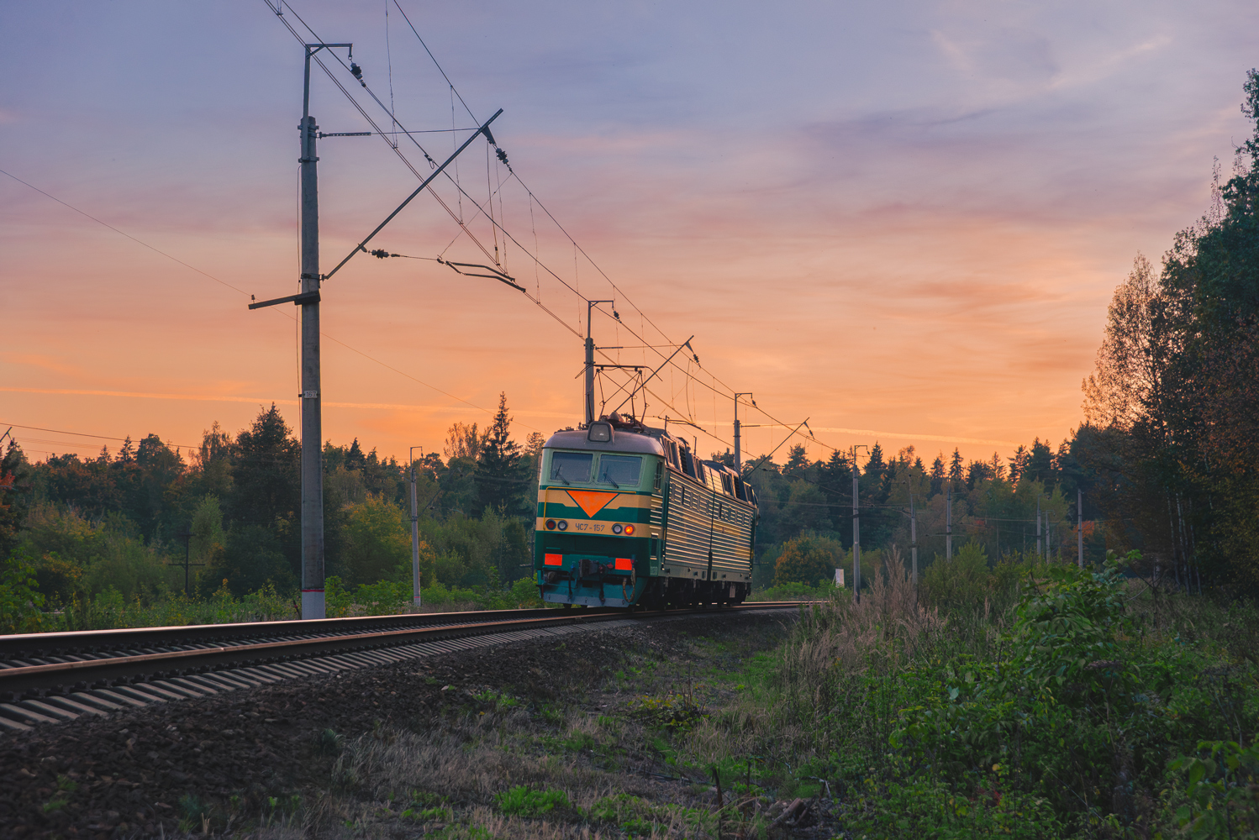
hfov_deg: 28.8
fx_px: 2449
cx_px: 630
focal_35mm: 70
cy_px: 420
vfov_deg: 19.5
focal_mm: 70
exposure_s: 1/400
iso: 2500
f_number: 5.6
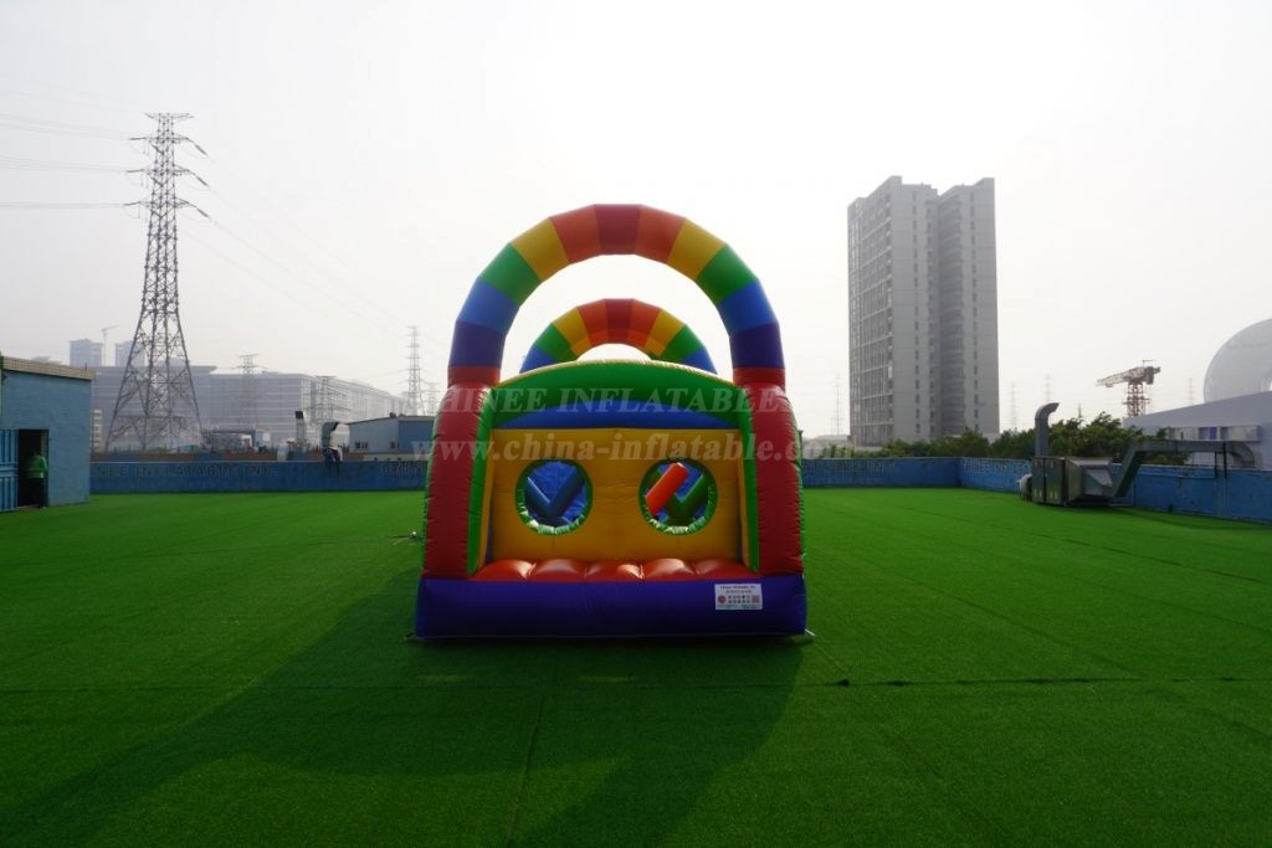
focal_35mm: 24
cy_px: 424
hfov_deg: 73.7
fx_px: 848
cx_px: 636
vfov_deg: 53.1
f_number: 10
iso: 100
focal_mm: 16
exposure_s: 1/160
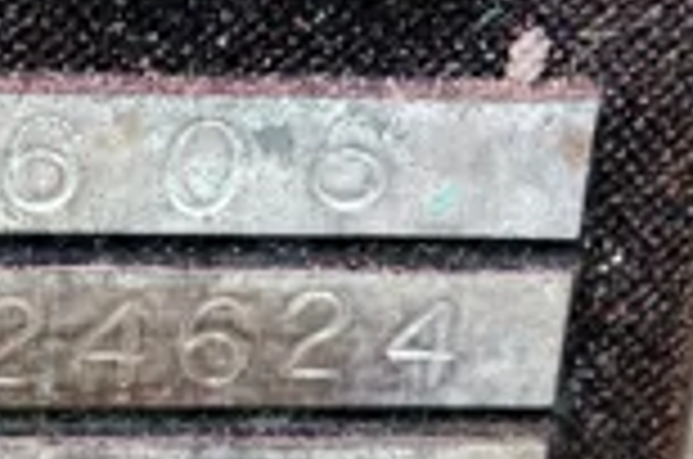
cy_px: -74
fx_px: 2171
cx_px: -63
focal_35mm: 113
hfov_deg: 17.5
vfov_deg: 11.8
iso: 250
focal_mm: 10.4
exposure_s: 1/200
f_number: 3.5
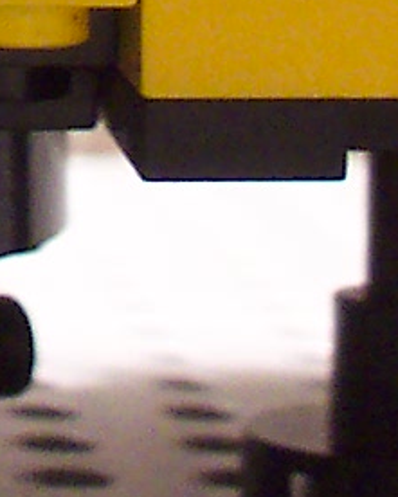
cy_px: -400
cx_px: -493
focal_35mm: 291
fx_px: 4282
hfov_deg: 5.2
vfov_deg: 6.5
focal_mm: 7.5
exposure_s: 1/30
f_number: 2.8
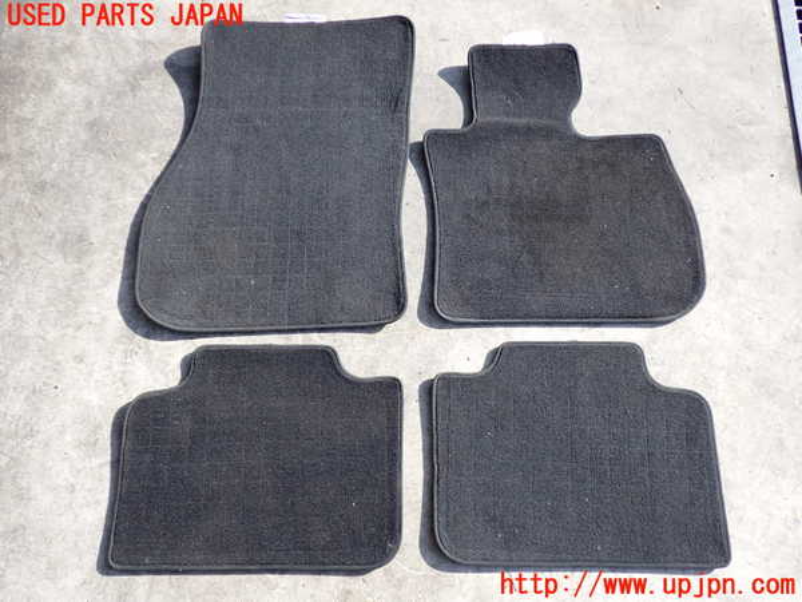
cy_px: 301
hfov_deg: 56.8
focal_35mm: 32
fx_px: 741
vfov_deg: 44.2
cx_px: 401
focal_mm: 5.79
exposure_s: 1/500
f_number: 2.4
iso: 100
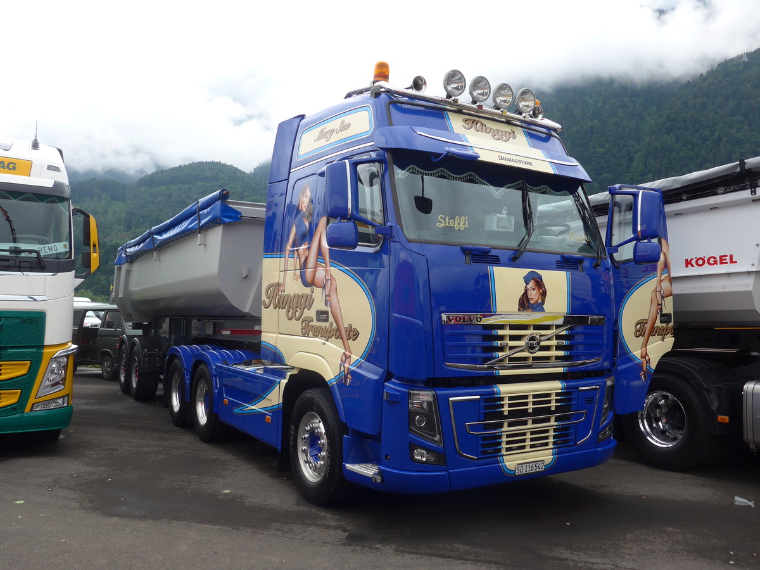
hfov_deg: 61.7
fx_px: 637
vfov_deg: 48.2
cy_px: 285
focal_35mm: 29
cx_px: 380
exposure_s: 1/640
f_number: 2.8
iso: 80
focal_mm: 6
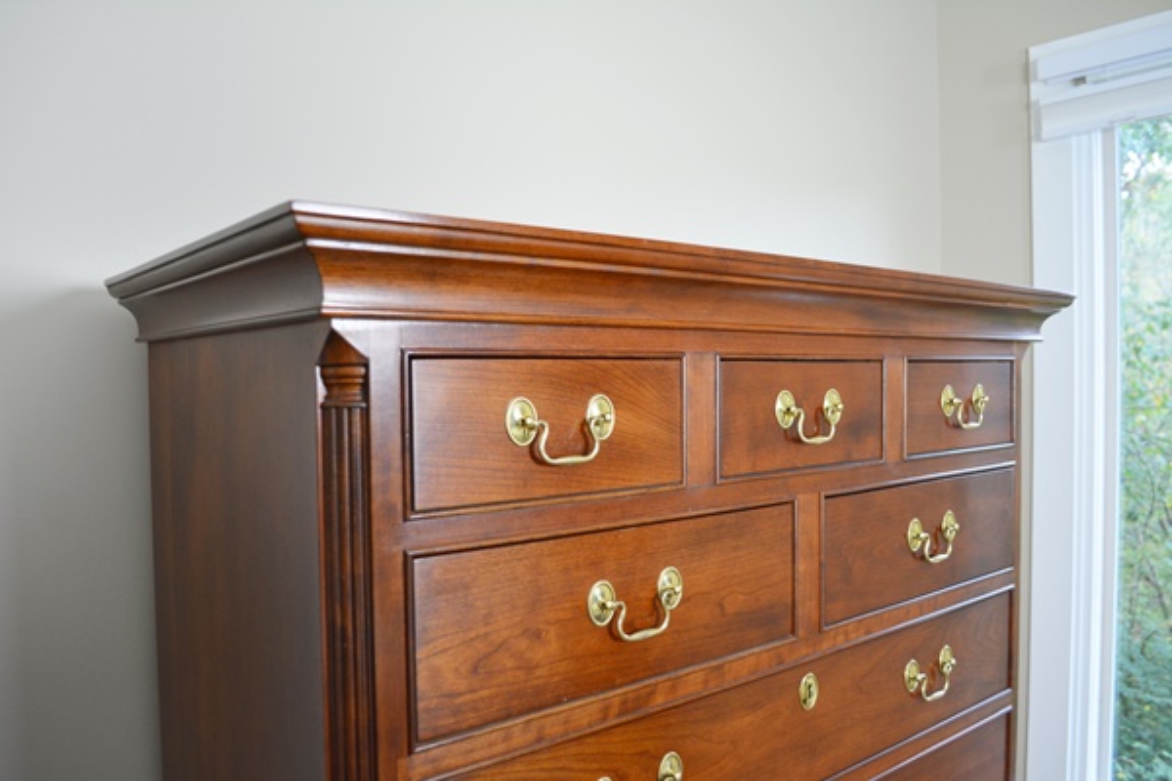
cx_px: 586
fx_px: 879
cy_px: 390
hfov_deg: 67.4
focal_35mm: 27
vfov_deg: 47.9
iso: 800
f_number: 3.5
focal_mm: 18
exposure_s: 1/50
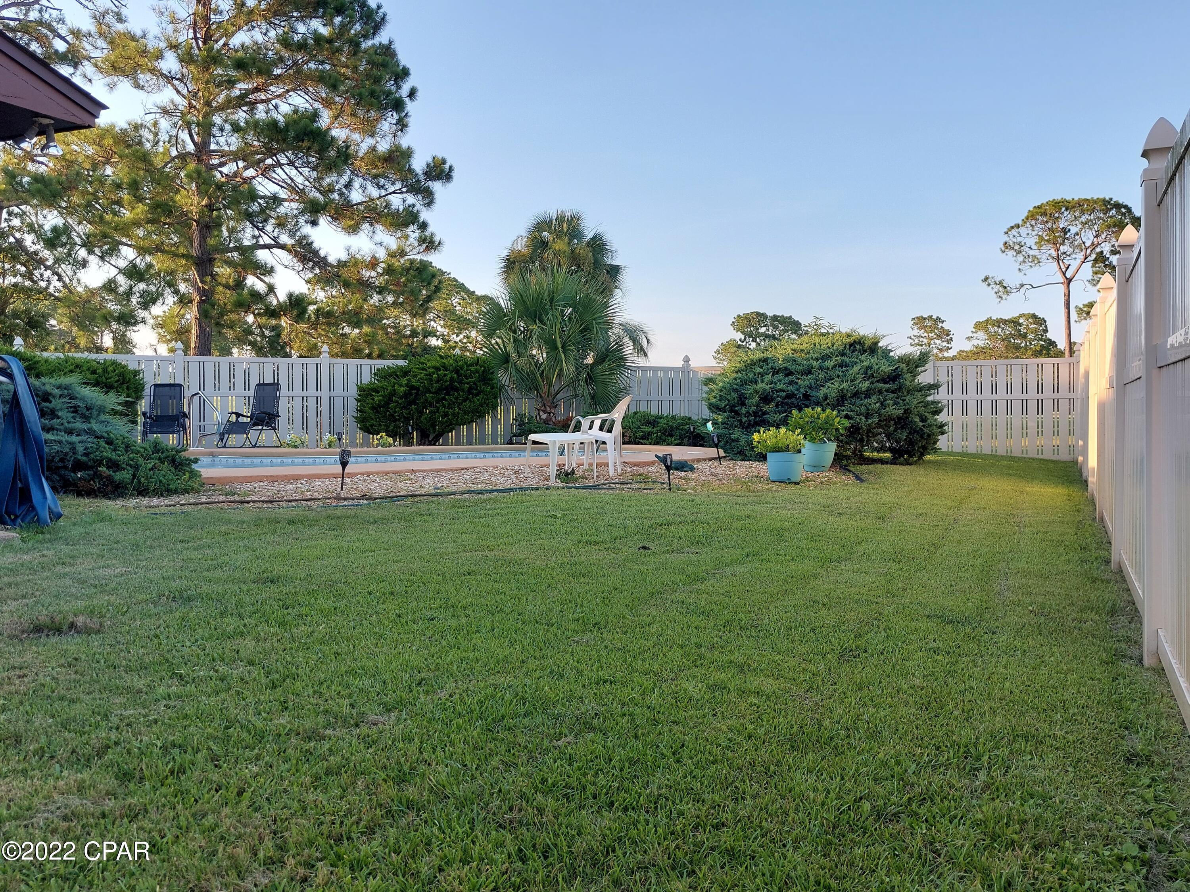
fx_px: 825
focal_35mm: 24
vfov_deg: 56.8
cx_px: 595
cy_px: 446
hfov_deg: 71.6
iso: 25
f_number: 1.8
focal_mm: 5.23
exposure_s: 1/213
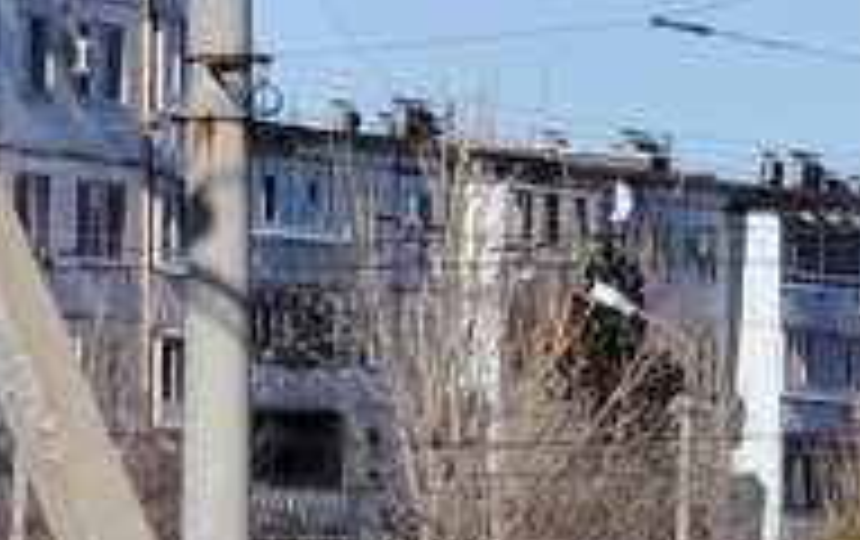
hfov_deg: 4.6
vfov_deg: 3.0
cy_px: 574
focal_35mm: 436
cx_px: 2490
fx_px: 10234
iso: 200
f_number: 9
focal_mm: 42
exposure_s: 1/640
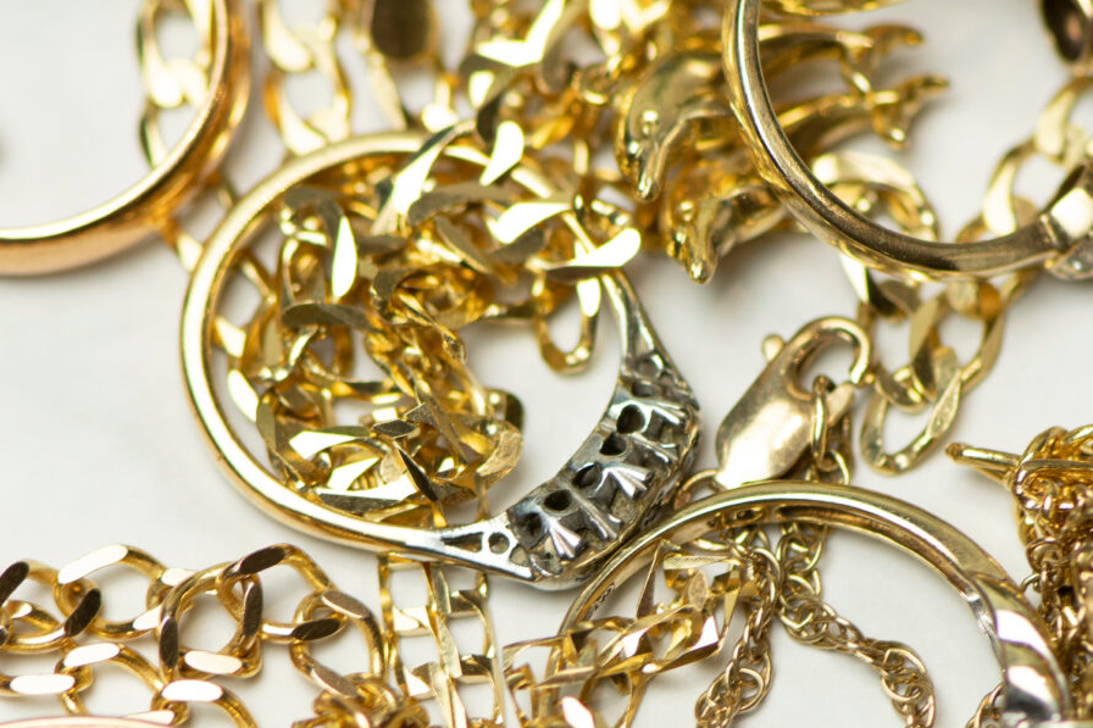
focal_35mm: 300
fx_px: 9106
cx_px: 743
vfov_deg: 4.6
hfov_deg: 6.9
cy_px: 693
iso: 64
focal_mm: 105
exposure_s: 1/25
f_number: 6.3
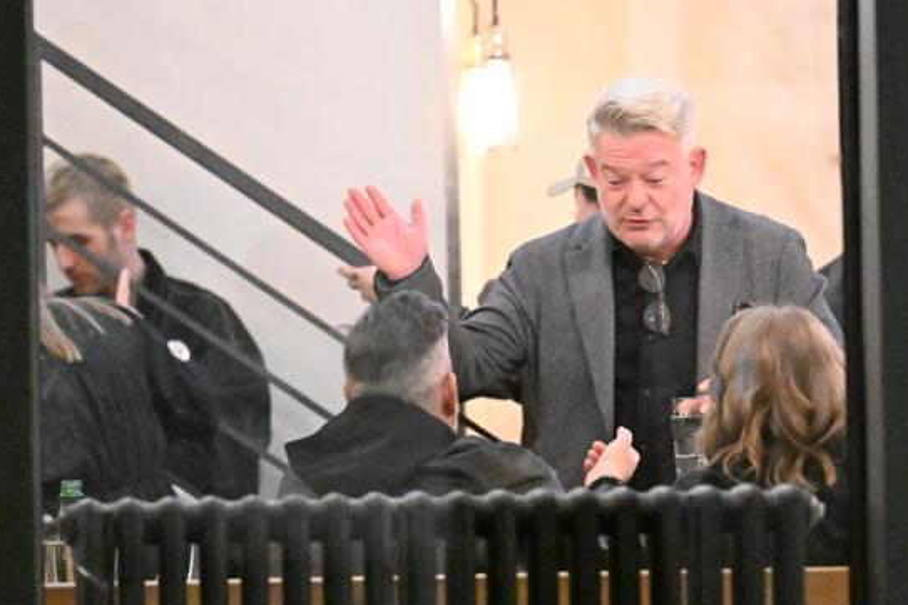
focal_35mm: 381
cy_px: 249
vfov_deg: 3.6
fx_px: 9609
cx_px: 570
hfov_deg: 5.4
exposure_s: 1/320
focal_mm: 200
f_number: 2.8
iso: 32000
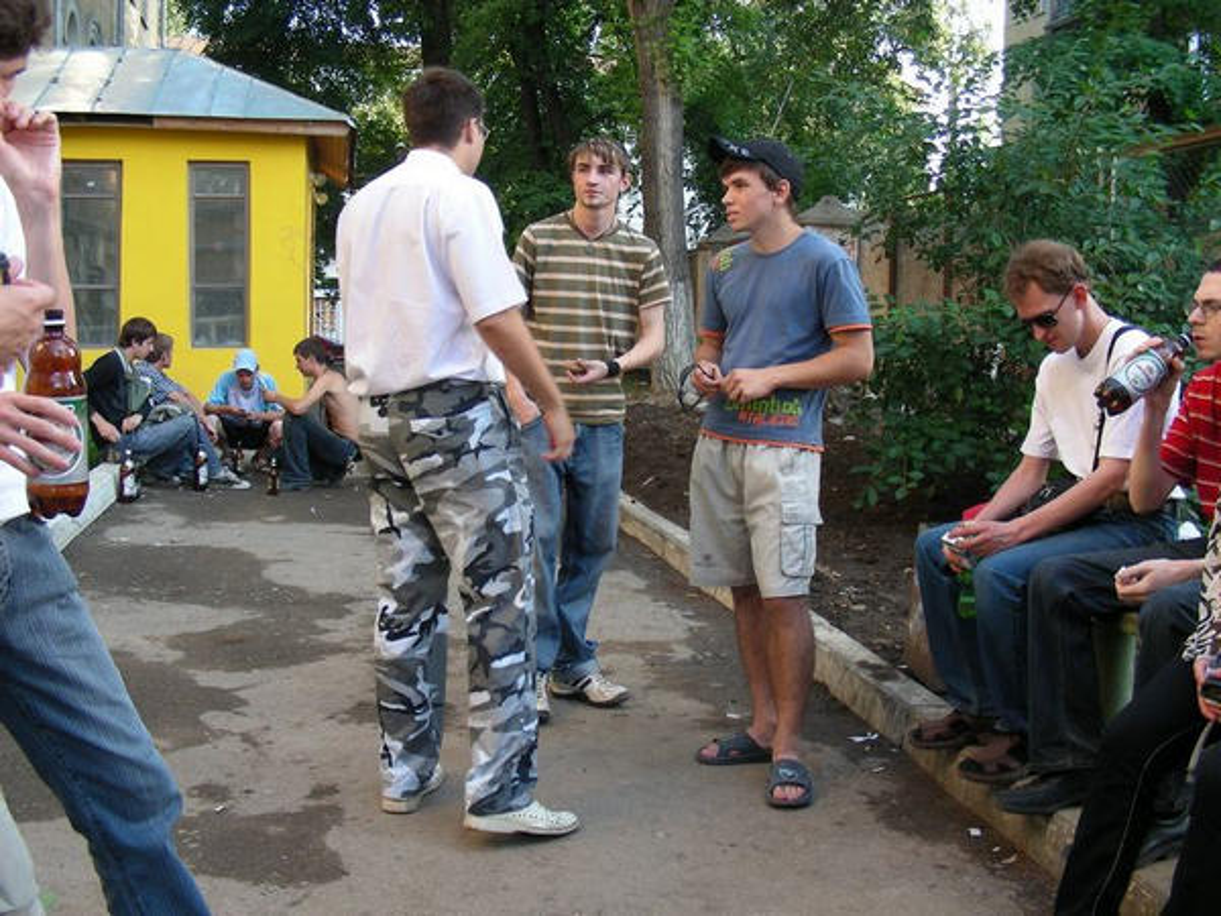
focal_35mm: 38
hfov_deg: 49.0
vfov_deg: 37.7
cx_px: 610
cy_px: 458
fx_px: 1340
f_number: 3.5
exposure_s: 1/31.4
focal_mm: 6.3
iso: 50
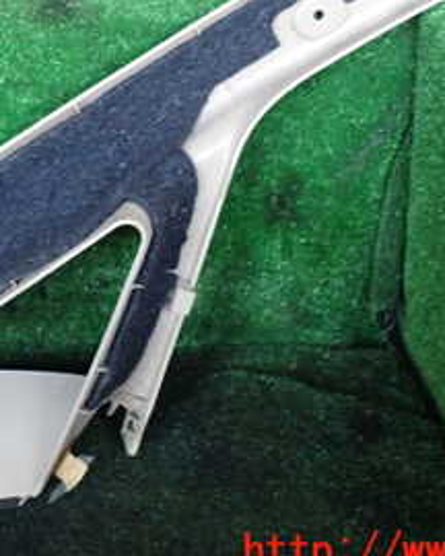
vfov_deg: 28.5
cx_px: 91
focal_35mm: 65
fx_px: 1070
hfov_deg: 23.2
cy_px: 115
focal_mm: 5.4
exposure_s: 1/30
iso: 640
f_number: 2.3
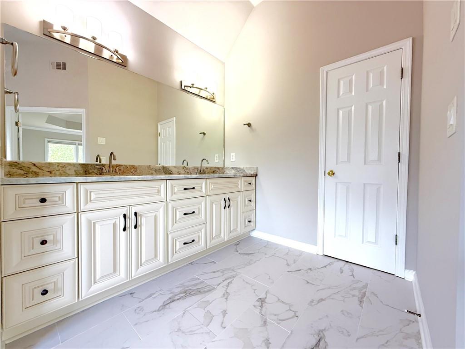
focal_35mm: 14
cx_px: 232
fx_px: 188
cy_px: 174
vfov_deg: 85.7
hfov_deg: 102.1
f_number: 2.2
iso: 320
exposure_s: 1/70
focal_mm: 2.22
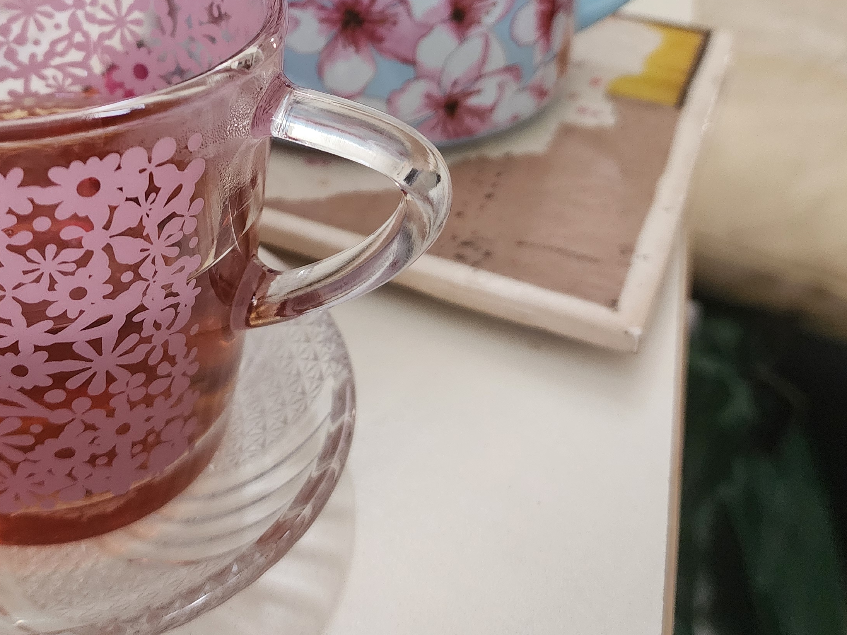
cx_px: 218
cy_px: 142
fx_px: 1028
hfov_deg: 43.4
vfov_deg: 33.5
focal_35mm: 42
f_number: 1.8
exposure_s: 1/60
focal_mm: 6.4
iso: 640
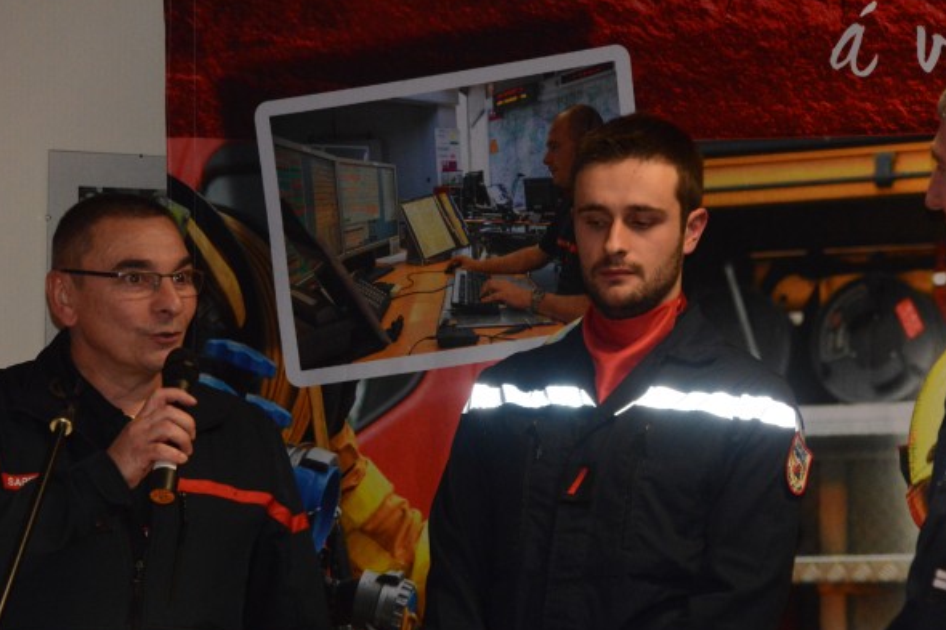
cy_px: 360
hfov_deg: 7.5
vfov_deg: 5.0
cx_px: 478
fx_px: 7171
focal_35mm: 273
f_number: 8
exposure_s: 1/250
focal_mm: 230
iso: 6400
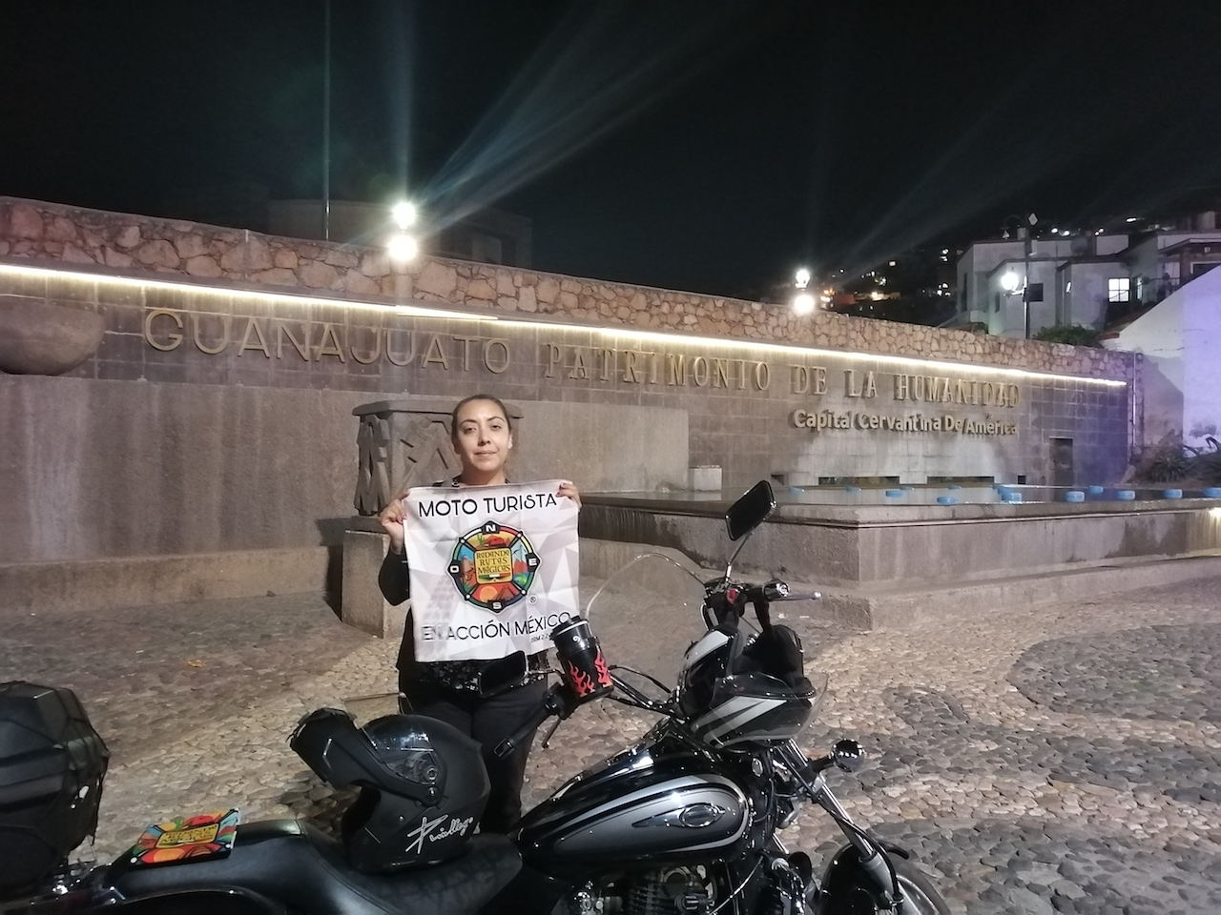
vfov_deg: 51.4
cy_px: 458
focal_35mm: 27
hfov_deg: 65.3
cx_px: 610
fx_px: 952
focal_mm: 3.62
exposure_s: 1/17.1
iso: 640
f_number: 1.8
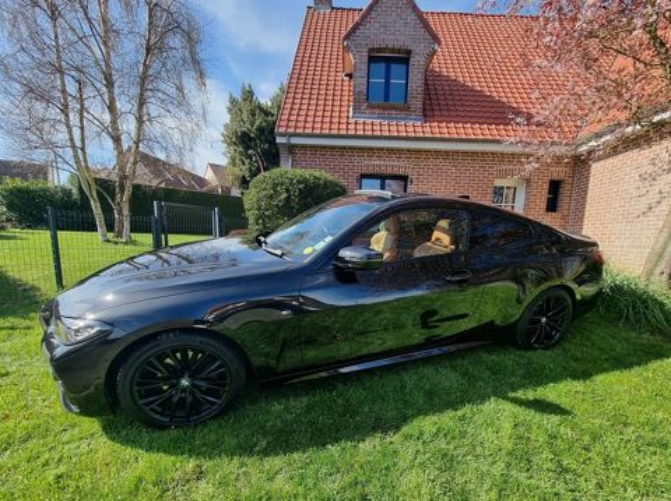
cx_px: 336
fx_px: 252
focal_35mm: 13
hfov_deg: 106.2
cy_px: 250
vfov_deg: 89.8
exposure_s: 1/909
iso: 50
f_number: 2.2
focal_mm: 2.2
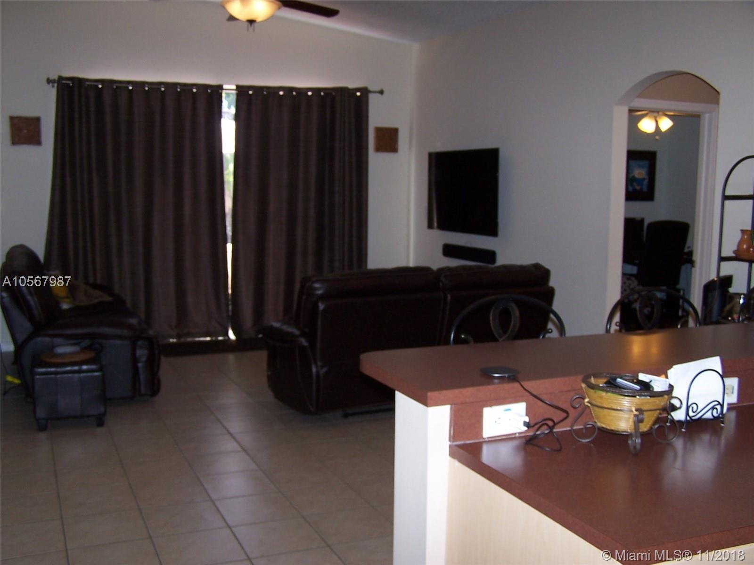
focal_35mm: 38
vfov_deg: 37.7
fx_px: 828
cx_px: 377
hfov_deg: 49.0
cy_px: 282
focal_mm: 6.3
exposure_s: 1/60
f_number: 2.8
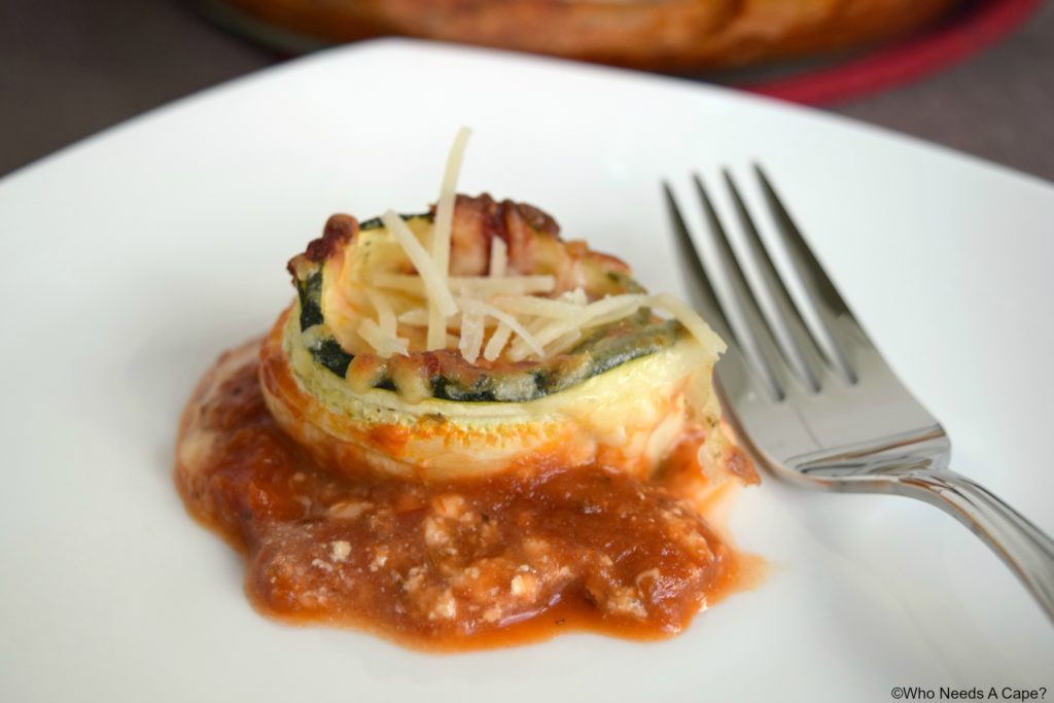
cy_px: 352
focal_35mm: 52
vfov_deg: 25.8
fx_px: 1537
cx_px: 527
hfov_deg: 37.8
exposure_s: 1/125
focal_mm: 35
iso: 400
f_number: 5.6
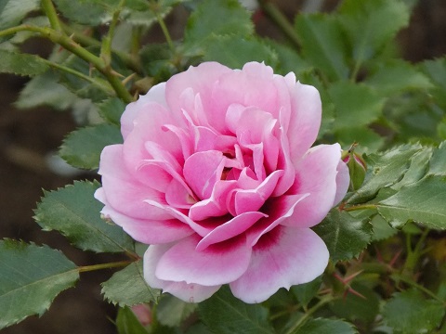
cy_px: 167
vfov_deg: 2.8
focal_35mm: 537
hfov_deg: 3.7
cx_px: 223
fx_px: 6919
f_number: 5.9
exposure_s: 1/125
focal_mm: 95.4
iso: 400
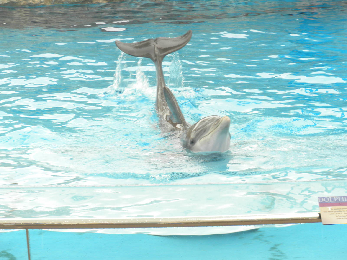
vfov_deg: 12.5
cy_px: 130
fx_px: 1193
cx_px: 174
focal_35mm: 119
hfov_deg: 16.6
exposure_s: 1/77.7
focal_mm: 21
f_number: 5.1
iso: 64
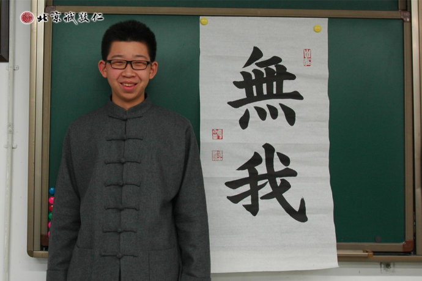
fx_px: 387
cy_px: 140
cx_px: 211
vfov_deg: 39.9
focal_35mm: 33
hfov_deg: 57.3
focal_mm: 22
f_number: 3.2
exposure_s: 1/40
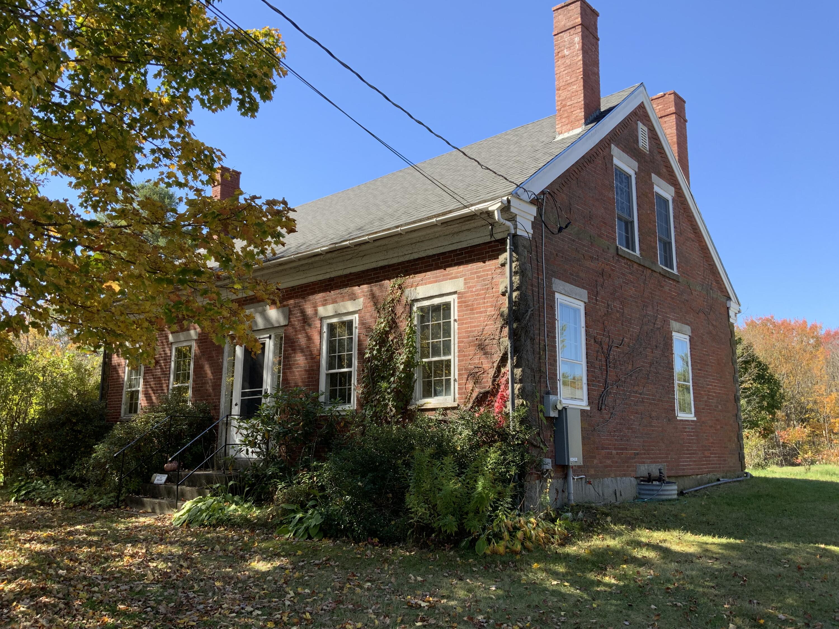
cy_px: 314
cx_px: 420
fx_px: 703
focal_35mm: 29
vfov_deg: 48.2
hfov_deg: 61.7
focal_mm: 3
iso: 16
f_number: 1.8
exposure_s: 1/580
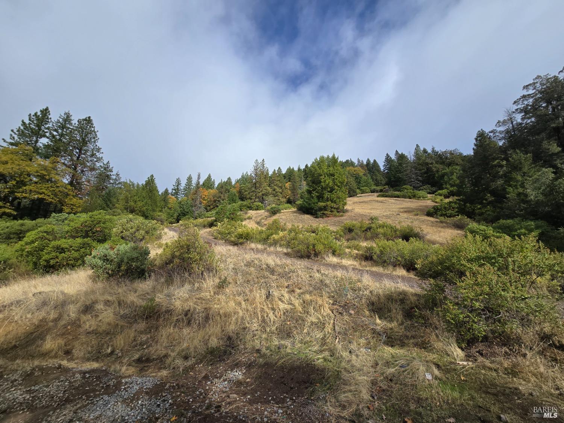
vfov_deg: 89.9
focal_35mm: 13
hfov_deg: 106.2
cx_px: 282
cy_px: 212
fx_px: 212
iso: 50
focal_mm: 2.2
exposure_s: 1/2524
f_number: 2.2
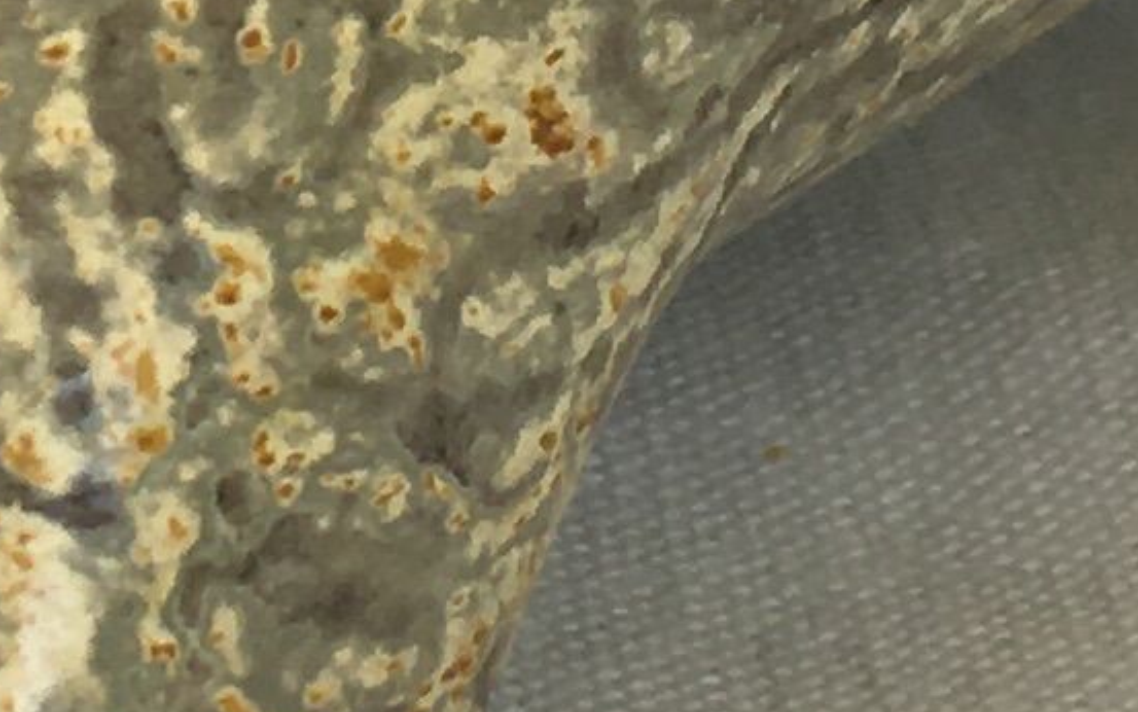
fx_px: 6949
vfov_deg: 5.6
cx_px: -47
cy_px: -1074
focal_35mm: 224
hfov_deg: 9.3
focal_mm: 4.15
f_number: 2.2
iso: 25
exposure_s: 1/420
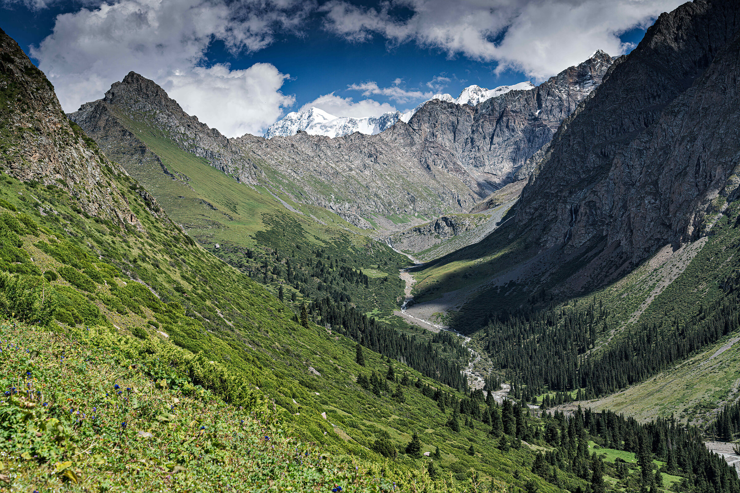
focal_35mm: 52
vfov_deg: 26.0
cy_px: 246
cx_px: 370
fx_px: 1069
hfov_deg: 38.2
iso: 100
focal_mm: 52
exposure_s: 1/320
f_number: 7.1
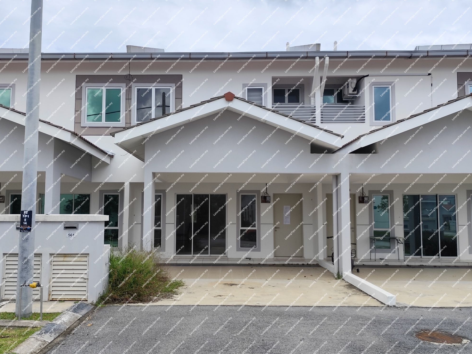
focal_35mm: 28
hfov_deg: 63.4
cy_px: 172
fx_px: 382
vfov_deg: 49.7
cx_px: 235
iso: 50
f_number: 1.65
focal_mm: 6.14
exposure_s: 1/1139
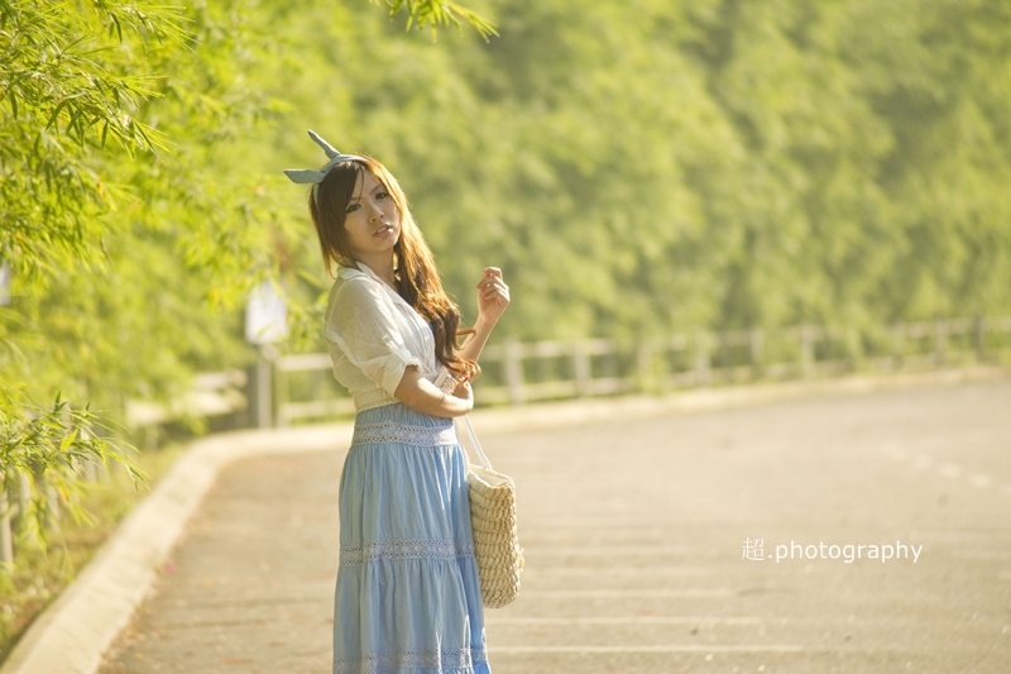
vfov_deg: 4.6
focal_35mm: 300
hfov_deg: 6.9
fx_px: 8423
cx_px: 506
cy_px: 337
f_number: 5.6
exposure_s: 1/750
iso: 400
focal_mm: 300
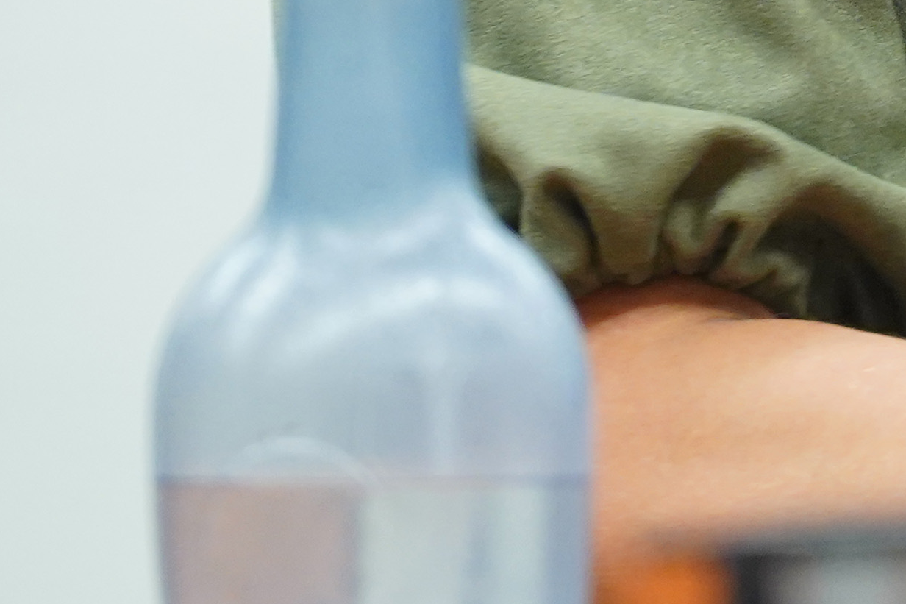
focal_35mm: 906
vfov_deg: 1.5
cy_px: -599
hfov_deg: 2.3
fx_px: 22796
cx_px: 1497
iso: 2500
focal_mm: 186
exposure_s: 1/200
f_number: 4
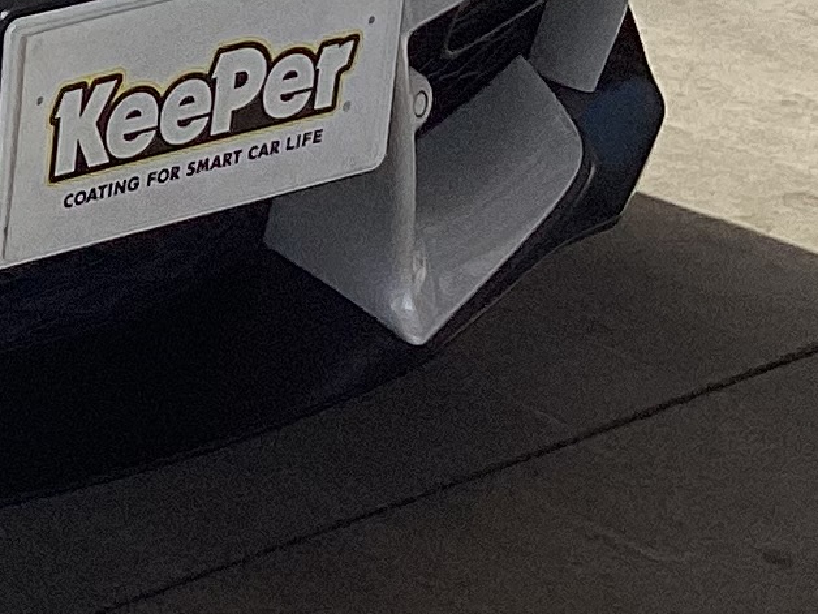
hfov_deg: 11.0
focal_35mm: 161
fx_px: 3805
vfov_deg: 9.1
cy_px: -169
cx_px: -907
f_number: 2.4
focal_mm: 3.3
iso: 25
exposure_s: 1/1217
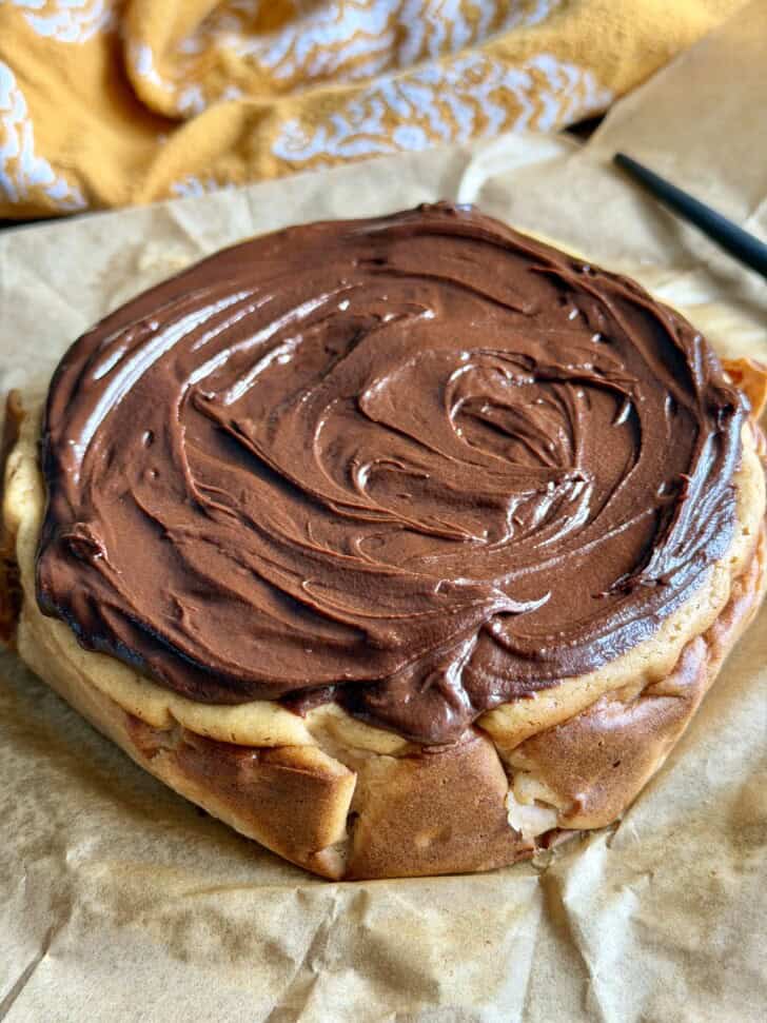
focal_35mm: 48
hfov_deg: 30.3
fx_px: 1418
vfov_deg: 39.7
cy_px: 512
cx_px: 384
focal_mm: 6.8
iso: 100
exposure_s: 1/63
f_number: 1.8
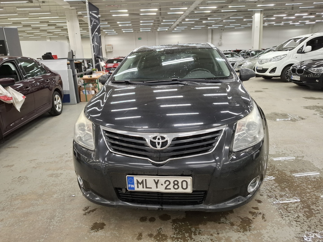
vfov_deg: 58.9
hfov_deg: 73.9
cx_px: 162
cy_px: 121
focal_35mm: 23
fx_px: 215
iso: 200
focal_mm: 5.54
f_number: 1.8
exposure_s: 1/100
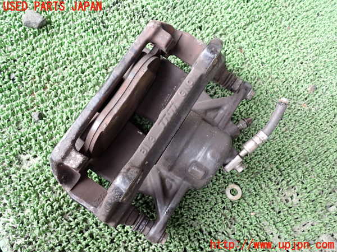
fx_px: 292
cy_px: 126
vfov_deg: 46.8
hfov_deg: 60.0
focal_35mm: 30
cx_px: 168
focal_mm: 5.4
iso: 250
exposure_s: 1/30
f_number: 2.3
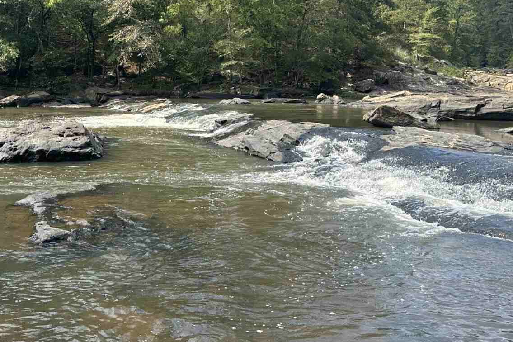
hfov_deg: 43.6
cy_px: 119
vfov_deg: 30.3
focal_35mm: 44
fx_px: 627
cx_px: 155
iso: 80
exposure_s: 1/1562
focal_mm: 6.86
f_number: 1.78
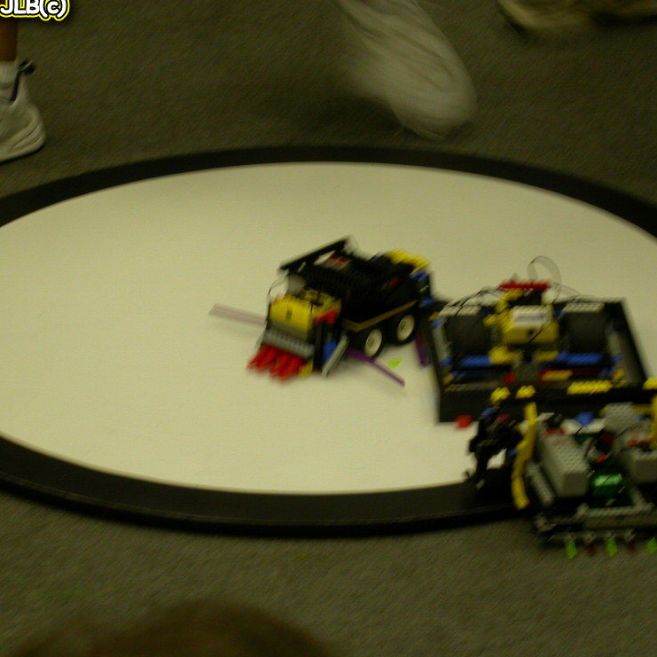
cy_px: 331
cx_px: 285
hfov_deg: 9.6
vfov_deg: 9.6
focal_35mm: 182
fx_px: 3908
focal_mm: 30.8
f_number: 5
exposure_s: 1/10.4
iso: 100
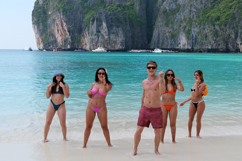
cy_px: 80
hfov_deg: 39.6
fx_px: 336
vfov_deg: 27.0
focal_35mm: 50
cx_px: 121
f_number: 5.6
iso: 250
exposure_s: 1/550
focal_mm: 33.3
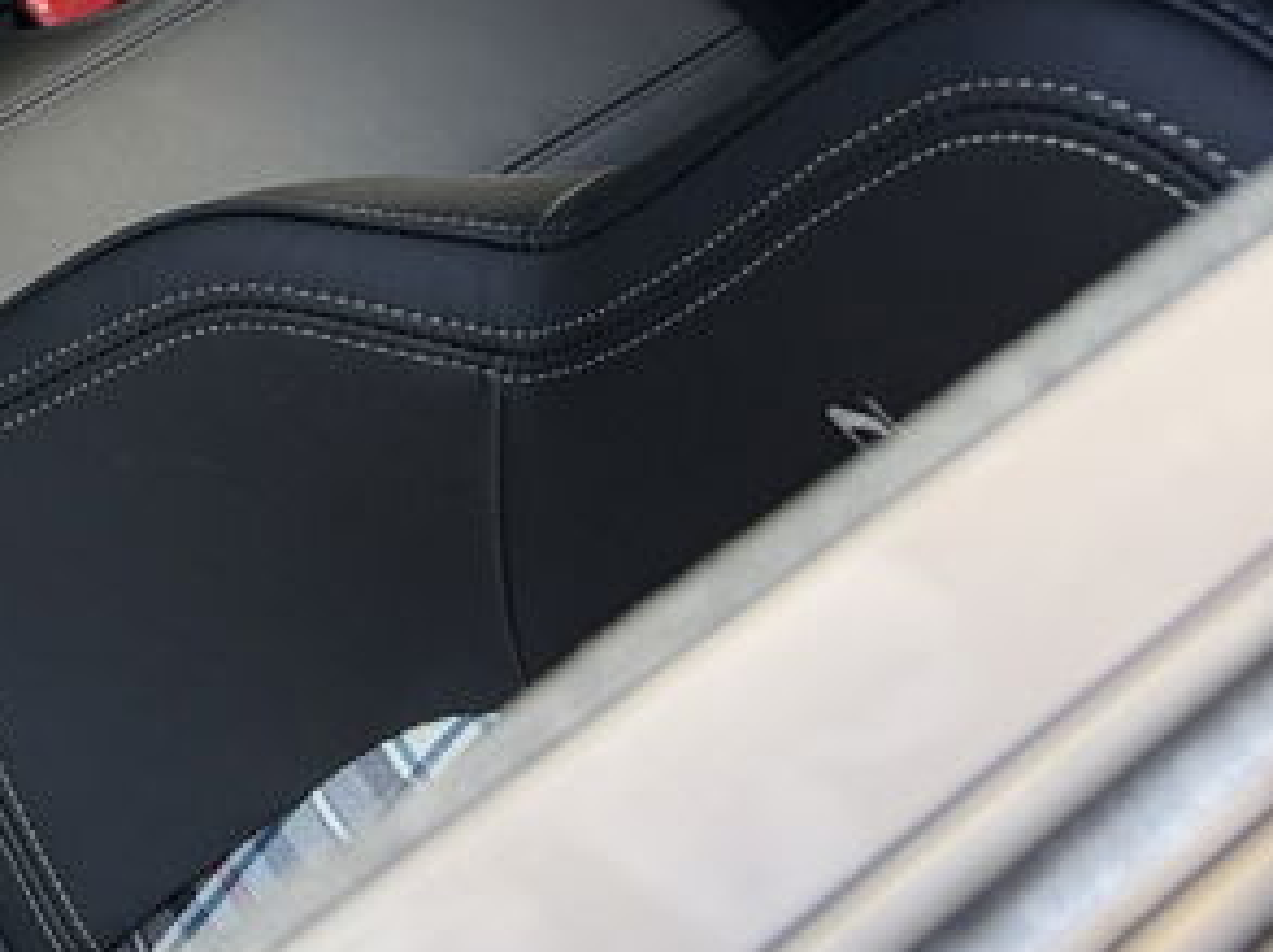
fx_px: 3085
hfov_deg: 19.4
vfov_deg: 15.5
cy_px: -669
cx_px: -782
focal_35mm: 84
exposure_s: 1/122
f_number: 1.78
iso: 80
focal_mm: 6.76
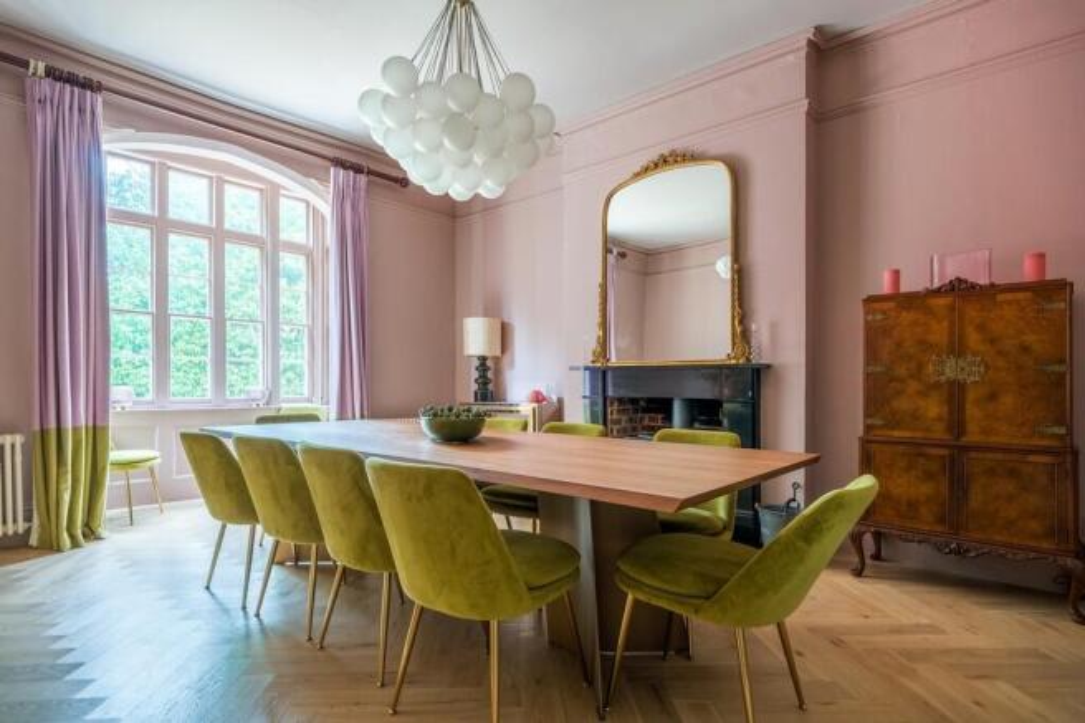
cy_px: 362
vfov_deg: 67.4
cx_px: 542
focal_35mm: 18
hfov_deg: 90.0
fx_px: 542
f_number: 7.1
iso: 160
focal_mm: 11.8
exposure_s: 1/1.67
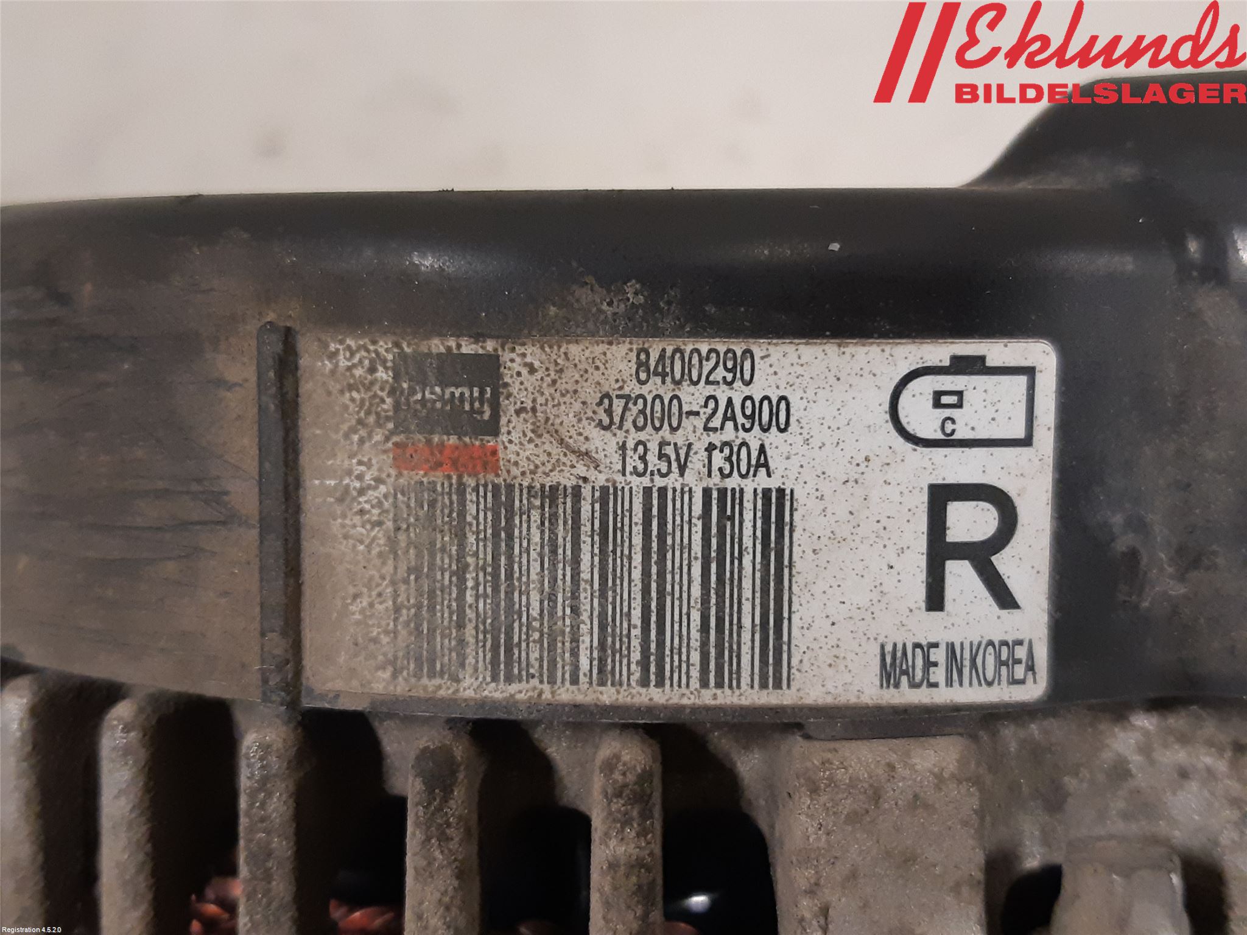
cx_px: 624
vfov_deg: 53.1
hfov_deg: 67.3
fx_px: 937
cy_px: 468
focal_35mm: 26
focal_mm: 3.93
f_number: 1.7
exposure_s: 1/50
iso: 250
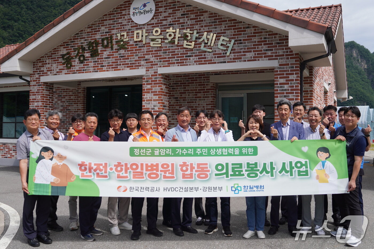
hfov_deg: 53.1
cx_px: 187
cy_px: 124
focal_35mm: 36
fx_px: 374
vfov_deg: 36.9
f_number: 2.8
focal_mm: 24
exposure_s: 1/2500
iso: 100
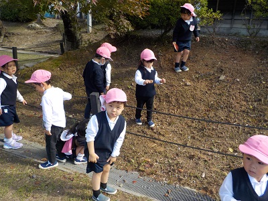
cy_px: 100
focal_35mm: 30
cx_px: 134
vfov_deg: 46.8
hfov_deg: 60.0
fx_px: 232
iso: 125
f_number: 3.3
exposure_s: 1/320
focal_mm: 4.1
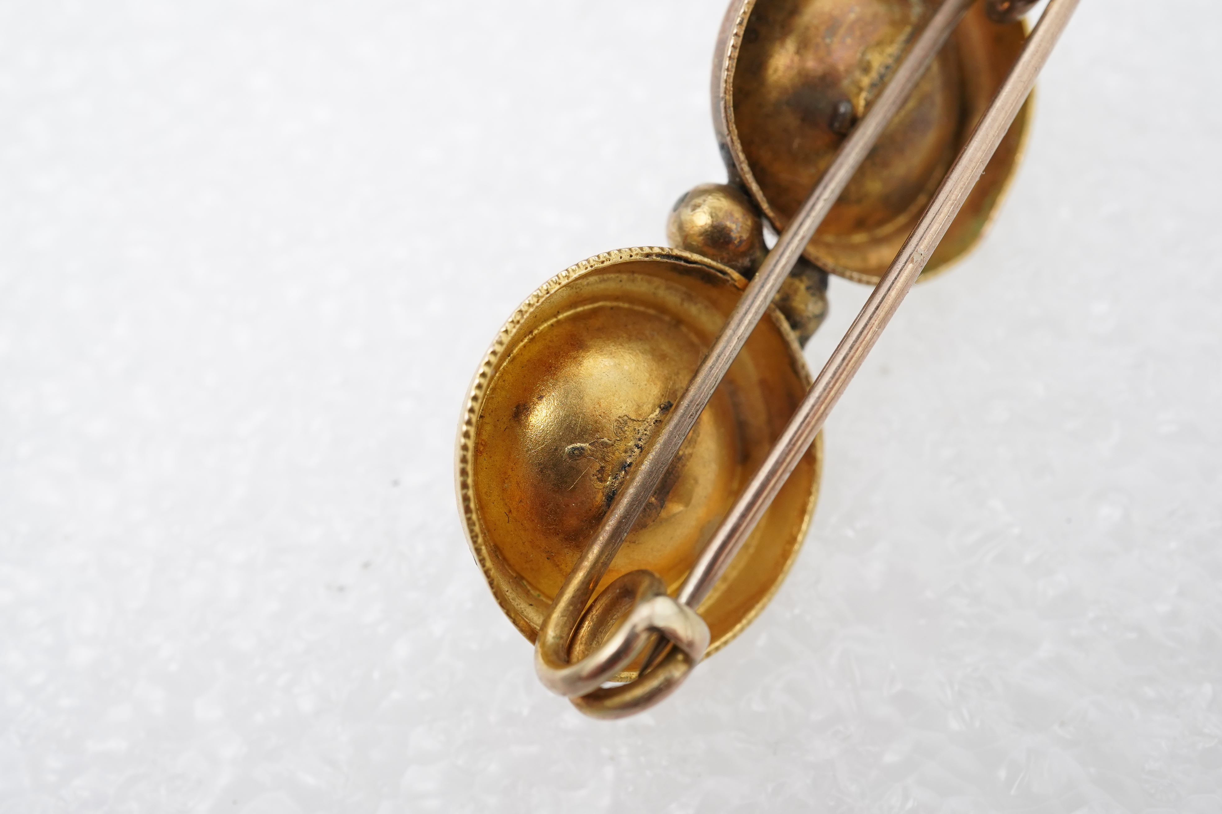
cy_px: 407
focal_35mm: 45
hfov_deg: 43.6
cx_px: 611
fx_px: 1527
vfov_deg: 29.9
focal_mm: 30
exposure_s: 1/125
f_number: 18
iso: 640
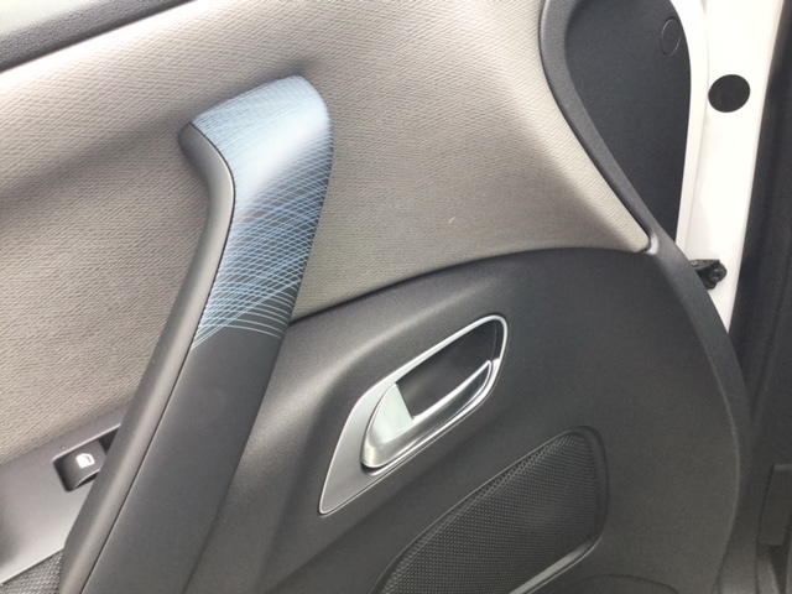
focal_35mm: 31
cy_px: 297
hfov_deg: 58.4
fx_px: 709
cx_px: 396
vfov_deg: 45.4
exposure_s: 1/30
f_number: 2.4
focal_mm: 3.3
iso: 25
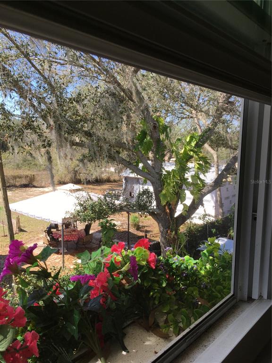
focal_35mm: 29
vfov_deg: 61.7
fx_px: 304
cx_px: 136
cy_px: 182
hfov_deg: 48.2
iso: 25
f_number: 2.2
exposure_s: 1/377
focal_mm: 4.15
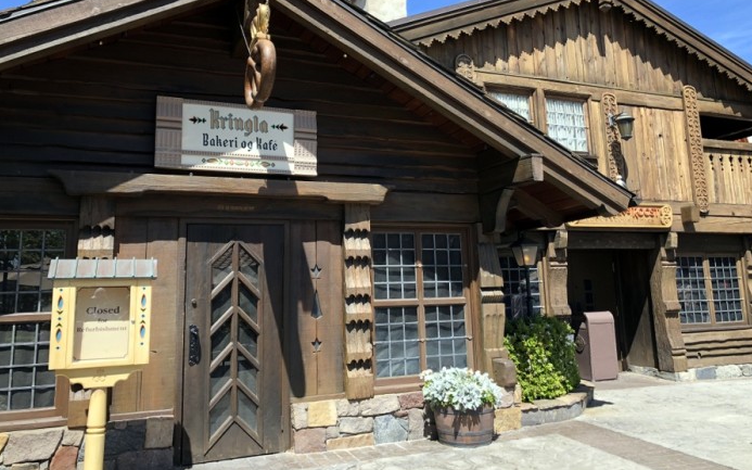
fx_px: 615
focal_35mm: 30
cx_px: 378
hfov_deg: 62.9
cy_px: 193
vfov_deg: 41.7
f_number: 1.8
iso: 20
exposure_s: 1/704
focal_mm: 3.99
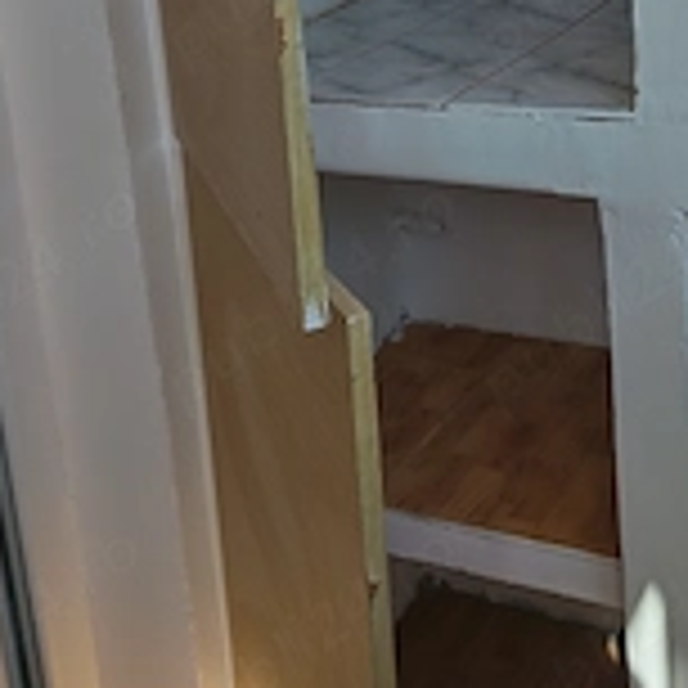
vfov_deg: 30.3
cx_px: 468
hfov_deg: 31.9
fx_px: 1192
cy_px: 27
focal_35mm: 53
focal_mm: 5.4
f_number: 1.6
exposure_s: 1/1300
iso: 50
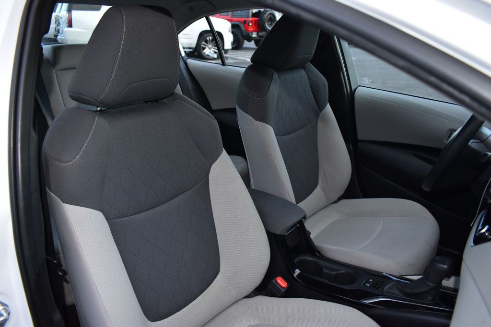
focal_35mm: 27
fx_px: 368
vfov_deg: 47.9
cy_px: 164
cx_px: 246
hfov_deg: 67.4
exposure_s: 1/100
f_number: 5
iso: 800
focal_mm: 18
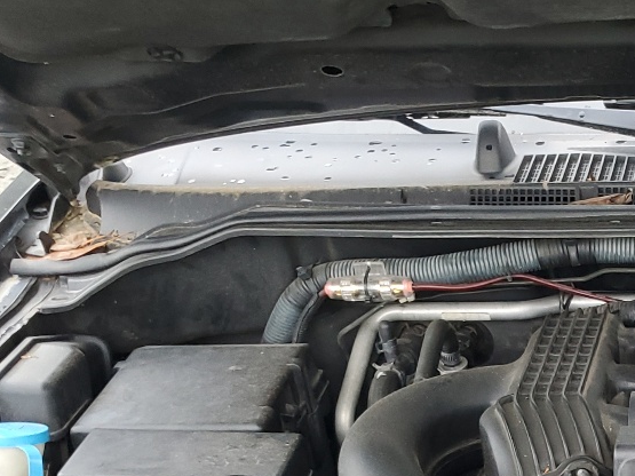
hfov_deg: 23.4
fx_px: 1376
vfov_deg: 17.8
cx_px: 799
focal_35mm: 75
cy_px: 684
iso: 61
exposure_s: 1/120
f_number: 1.5
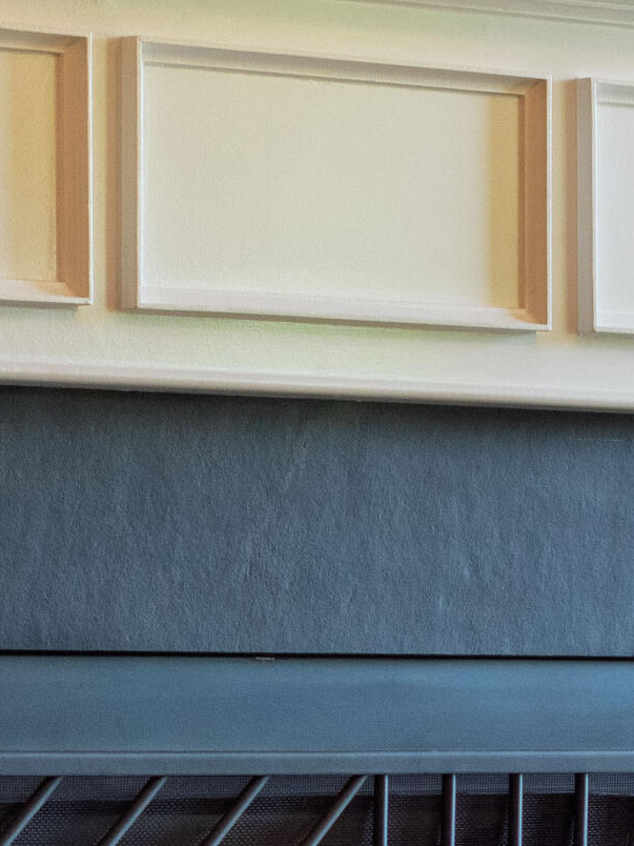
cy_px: 835
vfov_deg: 7.3
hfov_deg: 5.5
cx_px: 750
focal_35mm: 269
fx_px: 6569
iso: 1000
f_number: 3.5
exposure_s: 1/160
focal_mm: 50
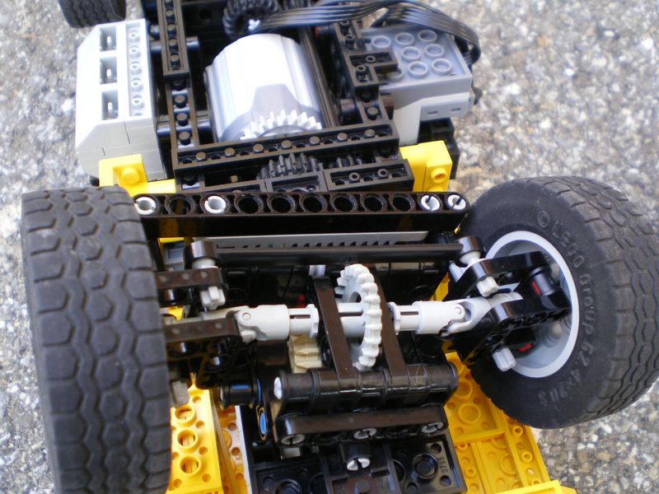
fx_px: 723
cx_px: 330
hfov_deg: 49.0
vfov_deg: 37.7
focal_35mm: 38
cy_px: 247
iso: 160
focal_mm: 6.3
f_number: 3.1
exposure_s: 1/30
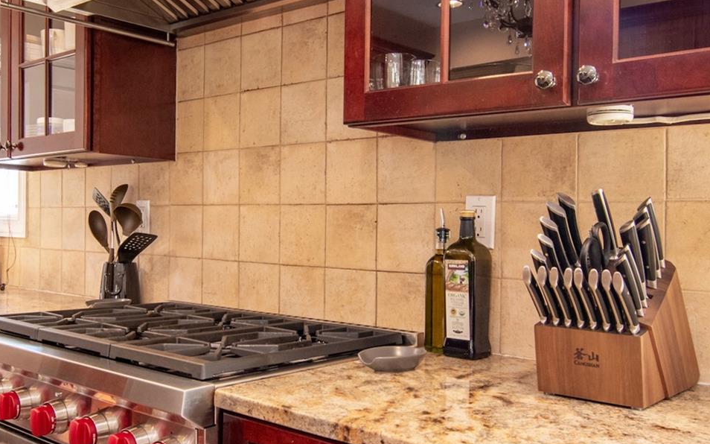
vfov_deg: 35.2
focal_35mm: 36
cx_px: 283
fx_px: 698
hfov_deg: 53.5
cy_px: 221
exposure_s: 1/15
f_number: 8
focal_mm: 11
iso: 640
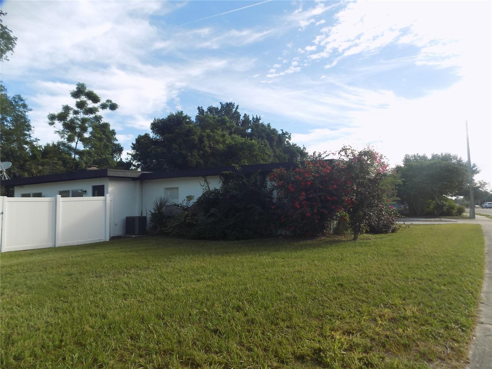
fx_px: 327
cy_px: 184
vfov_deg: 58.9
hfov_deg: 73.9
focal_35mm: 23
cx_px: 246
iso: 80
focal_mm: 4
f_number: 3.1
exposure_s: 1/500
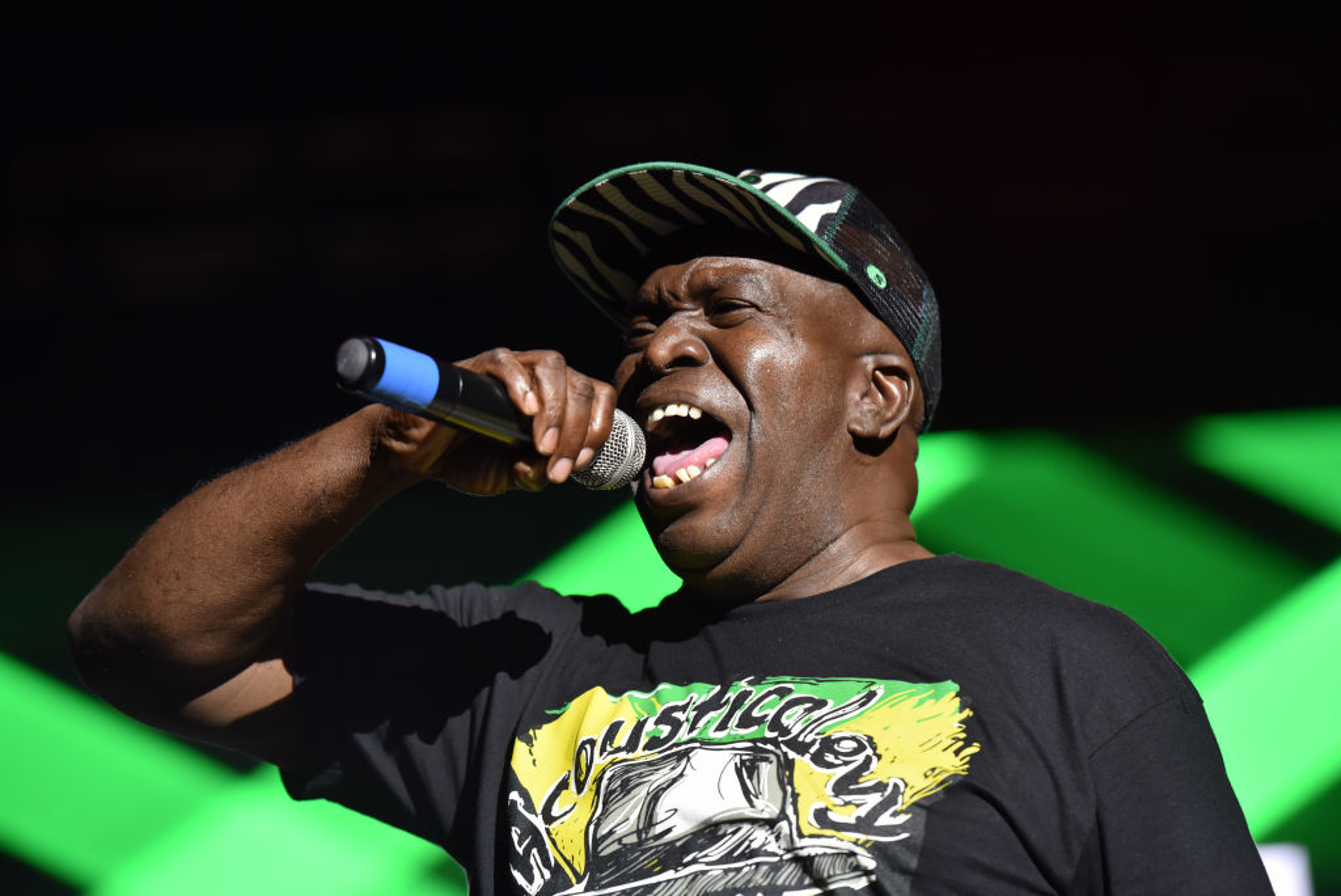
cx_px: 670
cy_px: 448
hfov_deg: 12.4
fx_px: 6149
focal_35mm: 165
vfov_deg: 8.3
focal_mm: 165
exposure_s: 1/250
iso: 1250
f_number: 3.5
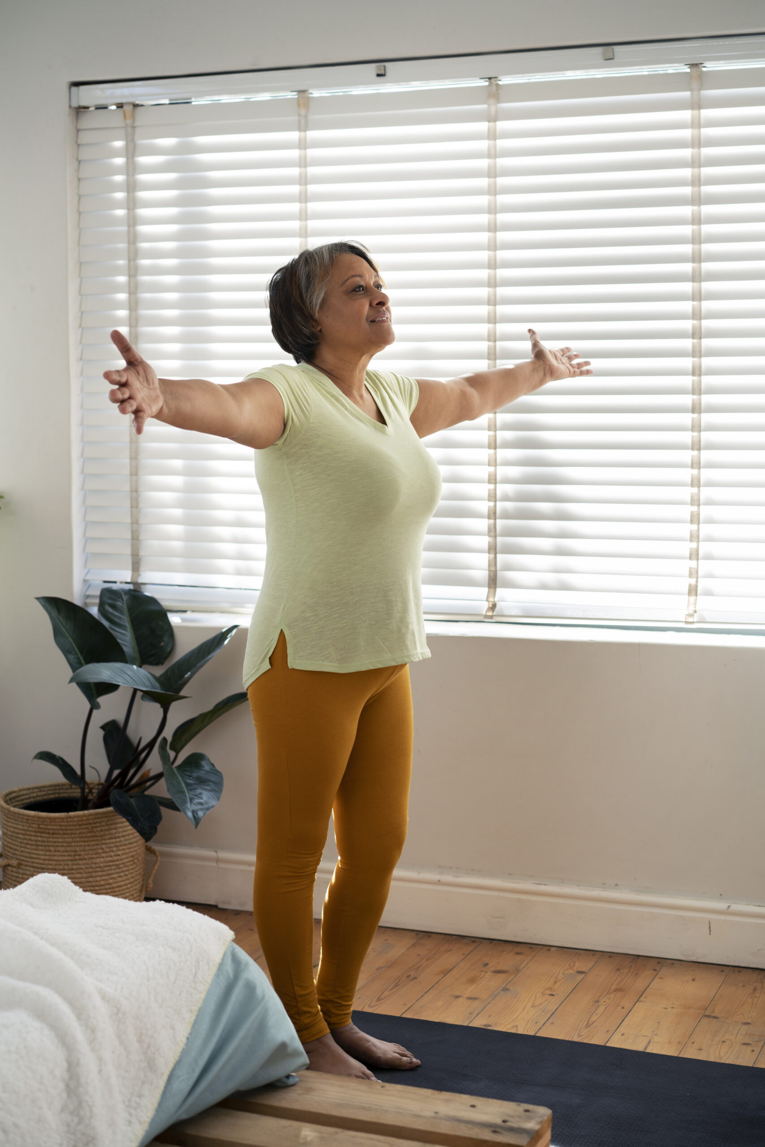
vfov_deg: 36.2
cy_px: 574
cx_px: 382
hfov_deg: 24.6
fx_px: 1753
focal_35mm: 55
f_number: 3.5
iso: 320
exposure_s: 1/160
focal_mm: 55
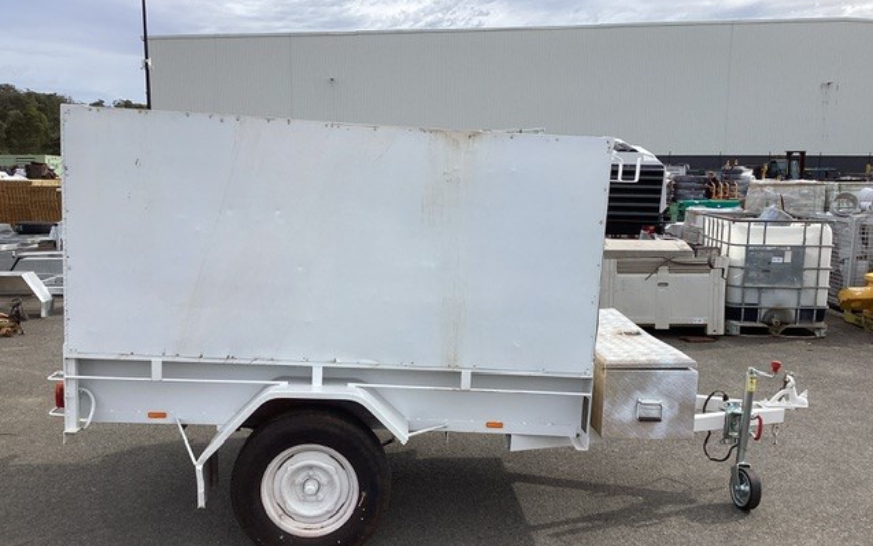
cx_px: 437
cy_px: 295
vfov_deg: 38.3
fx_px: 785
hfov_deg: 58.1
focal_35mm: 33
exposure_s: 1/1148
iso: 25
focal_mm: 3.3
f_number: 2.4
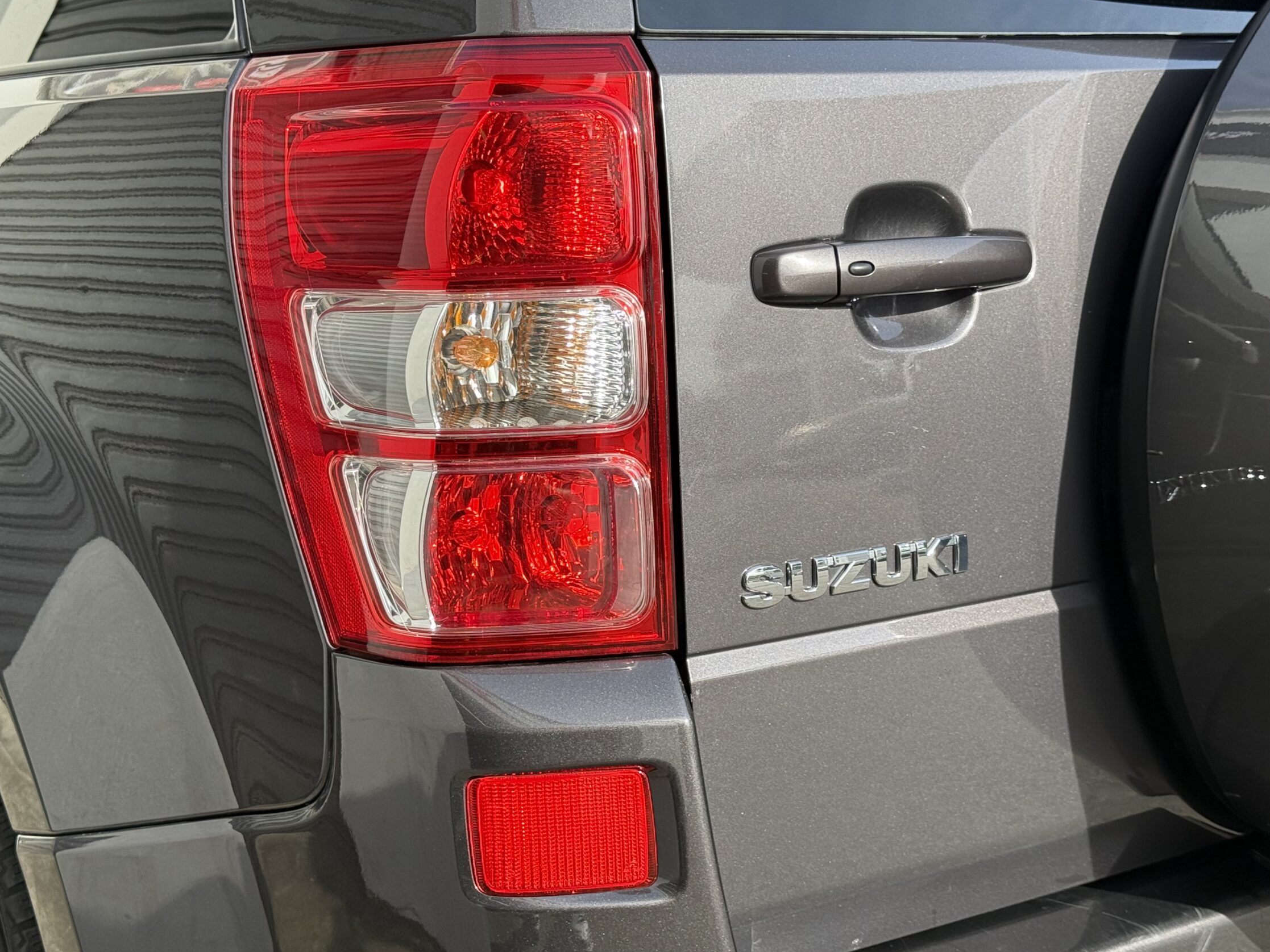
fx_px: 2018
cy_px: 467
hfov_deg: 34.9
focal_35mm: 55
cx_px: 650
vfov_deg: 26.6
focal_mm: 6.76
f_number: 1.78
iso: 80
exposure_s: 1/1116
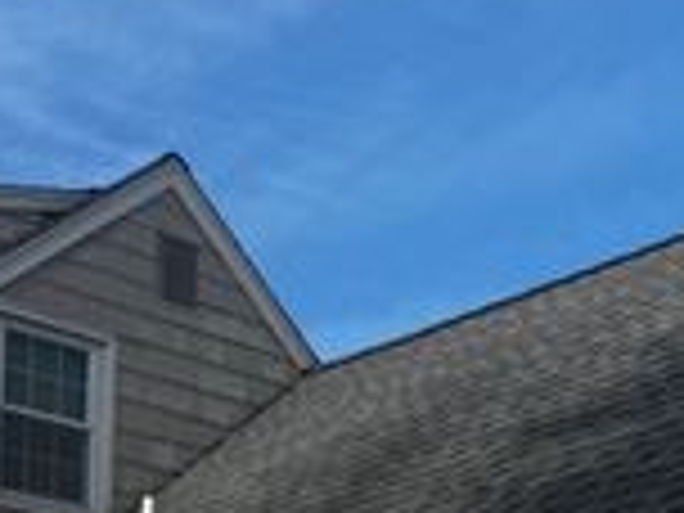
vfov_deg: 17.3
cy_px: 709
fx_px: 1561
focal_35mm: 79
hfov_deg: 22.2
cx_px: 891
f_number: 1.78
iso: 80
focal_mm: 6.76
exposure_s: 1/3247
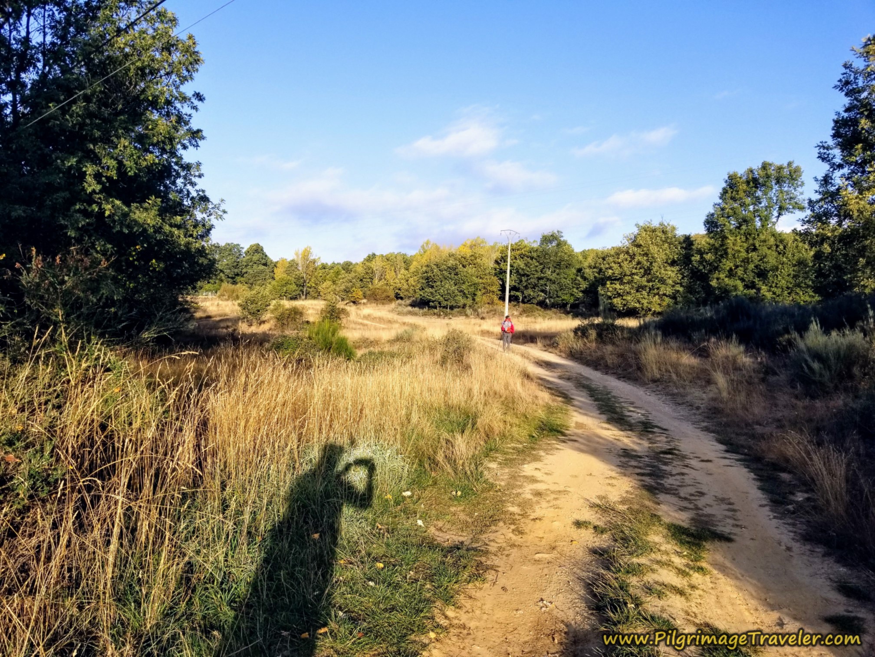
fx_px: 657
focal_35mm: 26
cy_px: 328
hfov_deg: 67.3
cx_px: 438
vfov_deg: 53.1
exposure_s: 1/1456
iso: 50
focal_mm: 4.3
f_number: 1.7
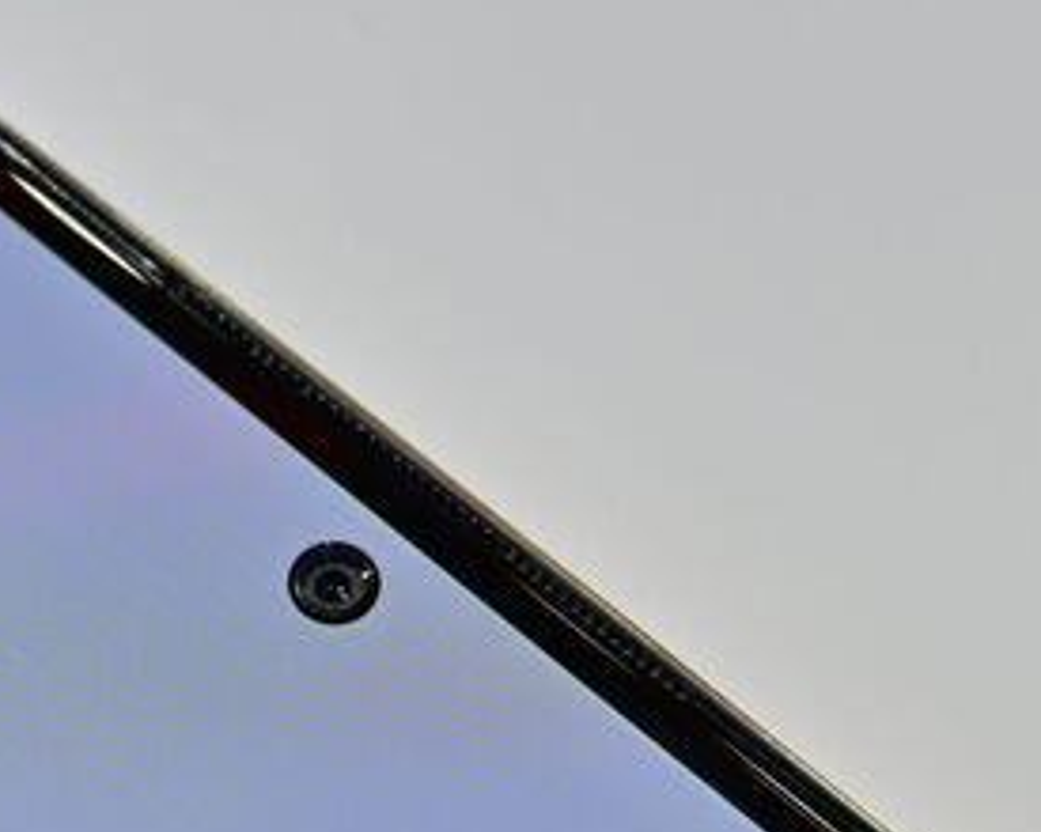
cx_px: 220
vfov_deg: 11.9
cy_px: 603
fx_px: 3976
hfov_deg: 14.8
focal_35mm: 129
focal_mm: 41
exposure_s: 1/160
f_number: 7.1
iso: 250
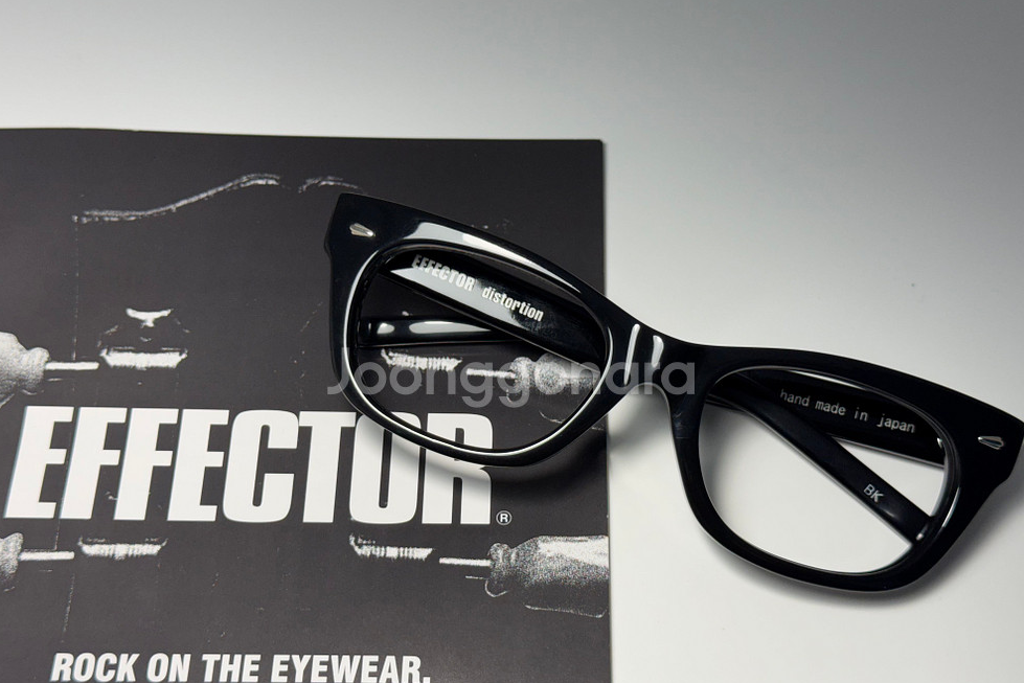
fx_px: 1451
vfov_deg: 26.5
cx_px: 509
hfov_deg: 38.9
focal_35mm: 51
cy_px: 378
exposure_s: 1/170
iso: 80
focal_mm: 6.76
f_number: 1.78
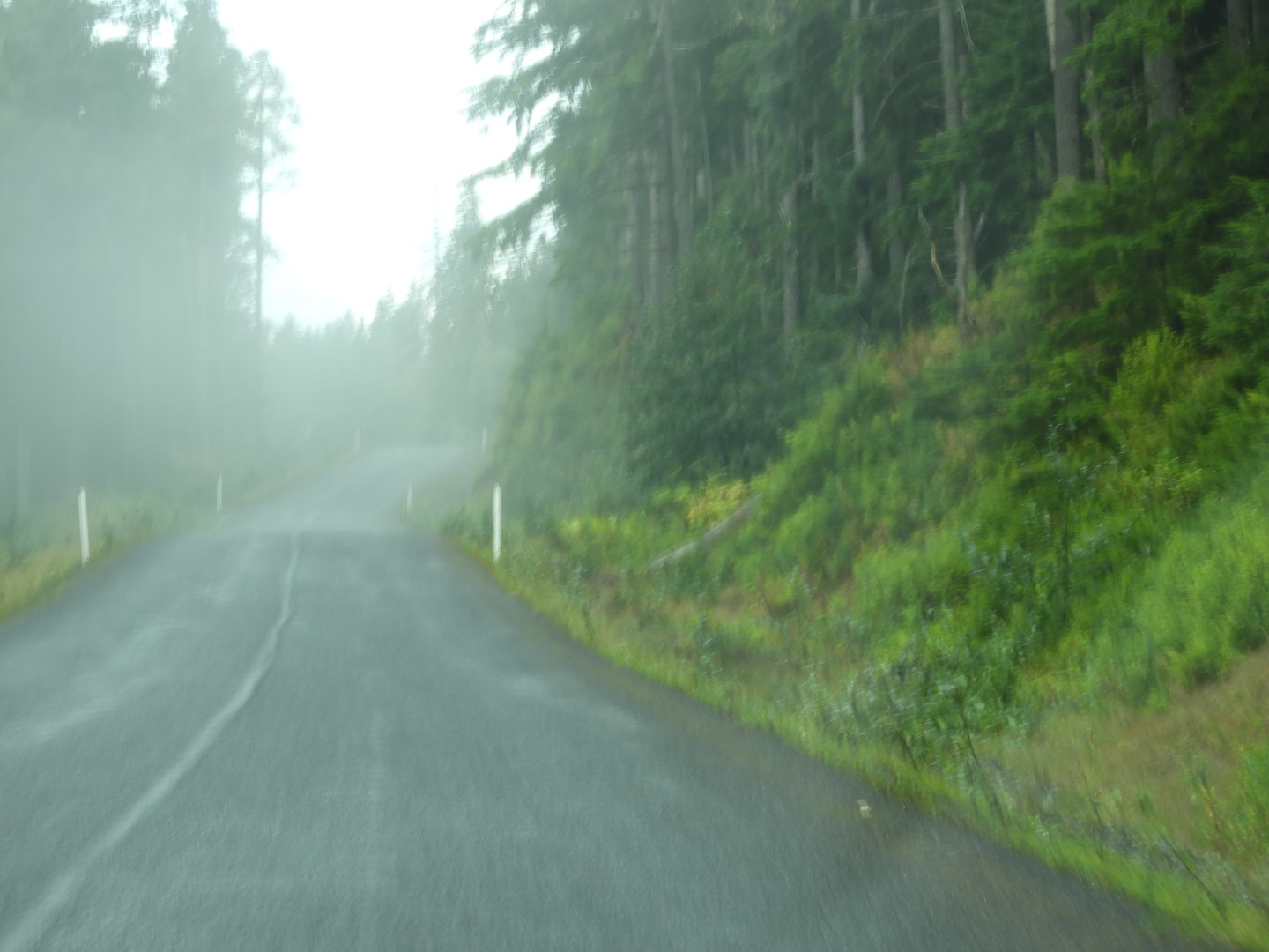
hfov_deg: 15.8
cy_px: 476
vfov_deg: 11.9
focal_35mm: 125
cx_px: 634
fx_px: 4582
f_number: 5
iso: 100
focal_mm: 22.4
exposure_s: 1/60
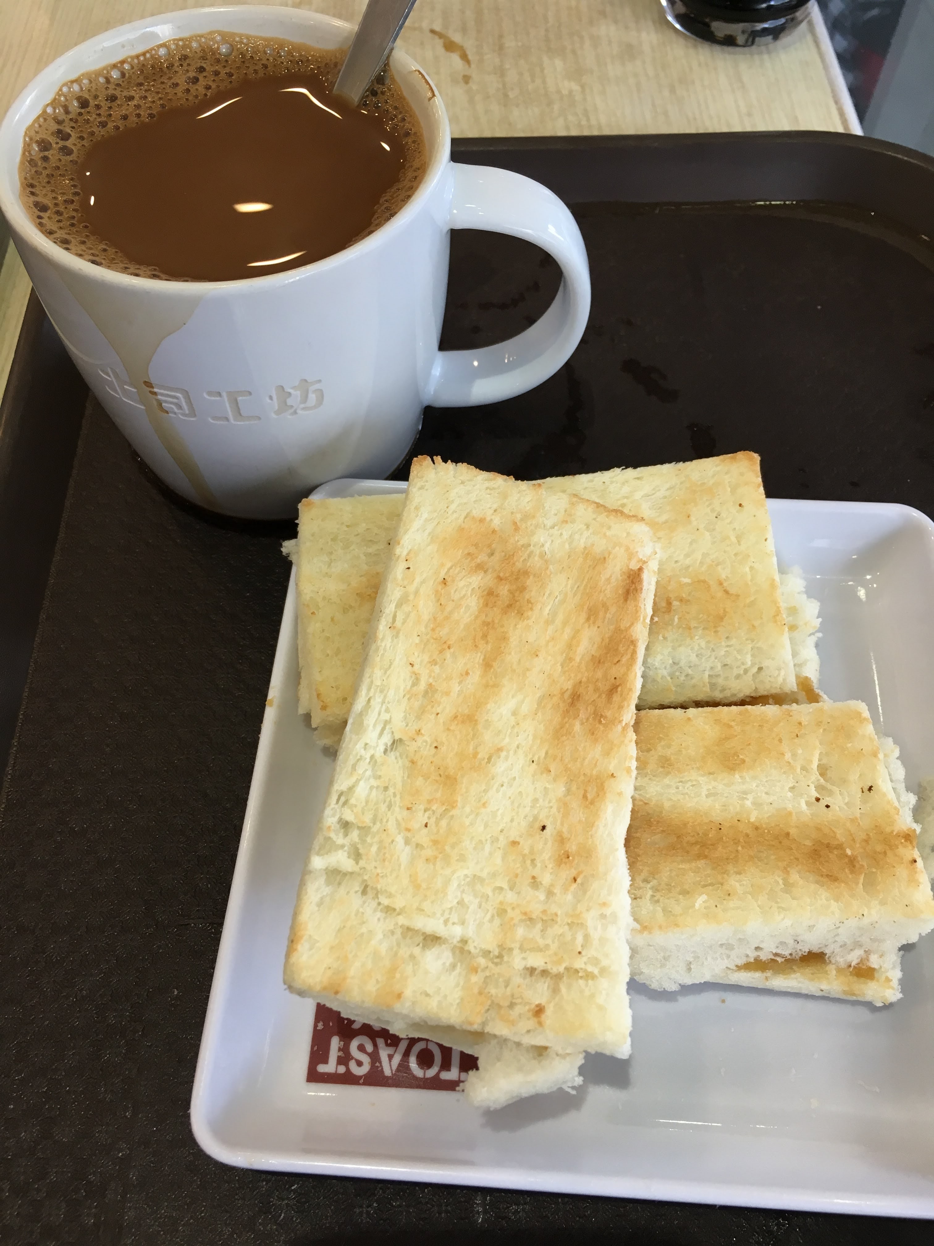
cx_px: 467
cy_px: 623
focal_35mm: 29
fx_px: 1043
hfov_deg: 48.2
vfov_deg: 61.7
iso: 32
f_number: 2.2
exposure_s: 1/33
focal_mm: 4.15
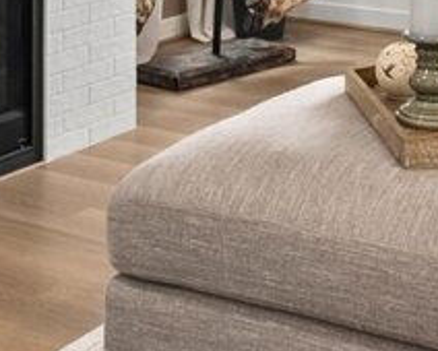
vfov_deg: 15.4
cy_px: -154
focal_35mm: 93
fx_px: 1207
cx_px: 157
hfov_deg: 20.5
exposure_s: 1/8
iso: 1000
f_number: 7.1
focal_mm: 15
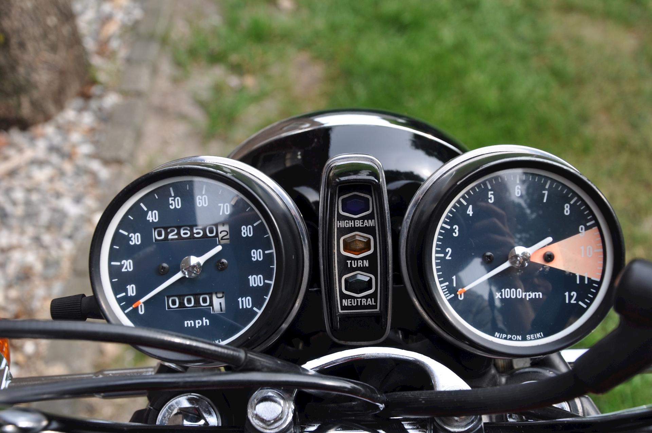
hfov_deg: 35.1
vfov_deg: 23.7
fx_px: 1031
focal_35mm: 57
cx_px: 326
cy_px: 216
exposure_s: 1/160
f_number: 6.3
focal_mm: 38
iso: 200
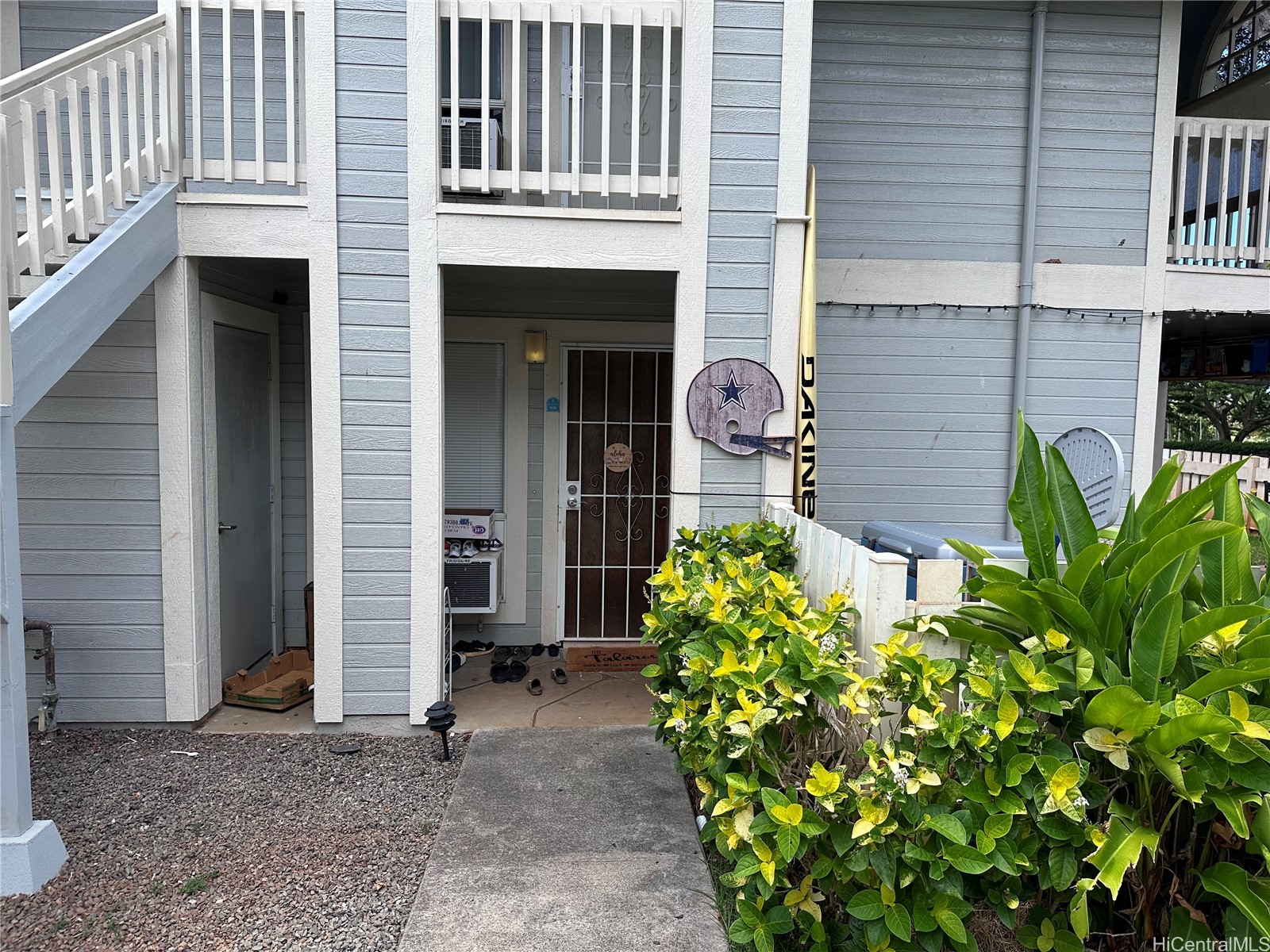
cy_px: 476
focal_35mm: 24
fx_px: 881
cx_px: 635
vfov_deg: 56.8
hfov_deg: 71.6
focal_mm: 6.86
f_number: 1.78
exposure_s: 1/1692
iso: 80
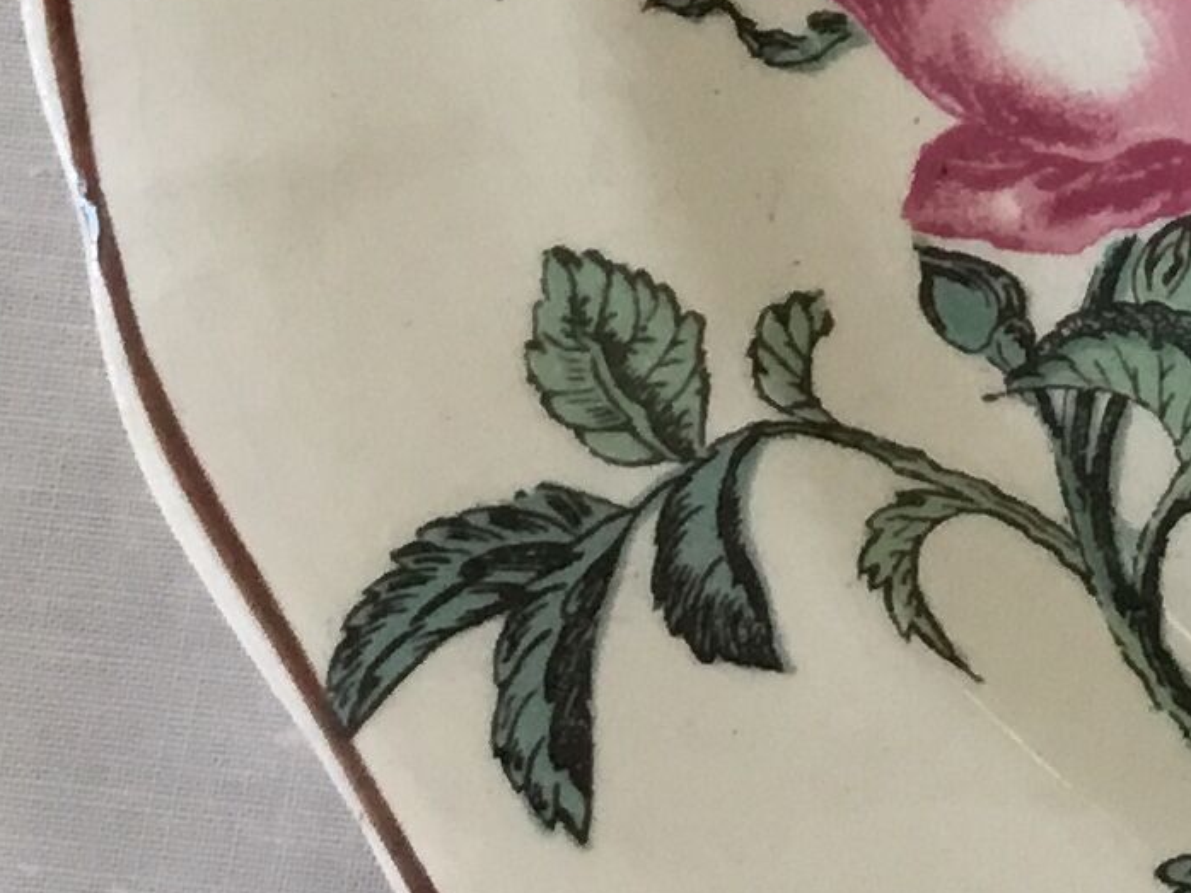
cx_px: 2012
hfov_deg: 12.6
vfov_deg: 10.0
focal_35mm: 145
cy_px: -231
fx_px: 4987
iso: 32
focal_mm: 3.3
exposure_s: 1/33
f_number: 2.4
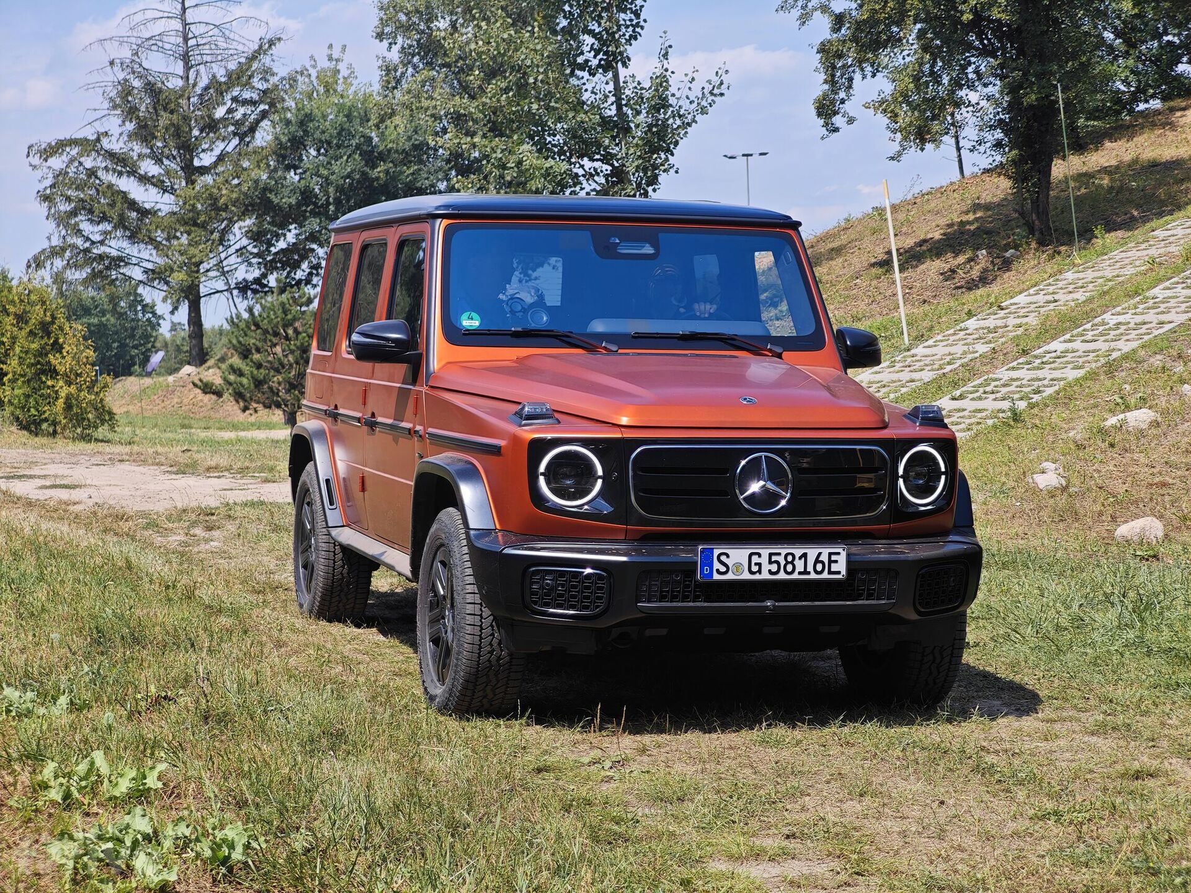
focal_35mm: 75
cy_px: 446
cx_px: 596
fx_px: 2580
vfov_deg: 19.6
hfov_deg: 26.0
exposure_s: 1/2349
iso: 50
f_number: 1.8
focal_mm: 12.28
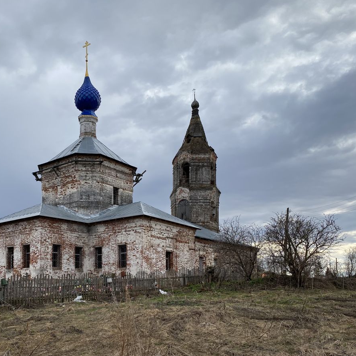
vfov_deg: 52.5
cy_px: 176
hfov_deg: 51.8
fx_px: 361
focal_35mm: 31
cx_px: 126
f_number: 1.8
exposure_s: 1/2141
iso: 32
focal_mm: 4.25
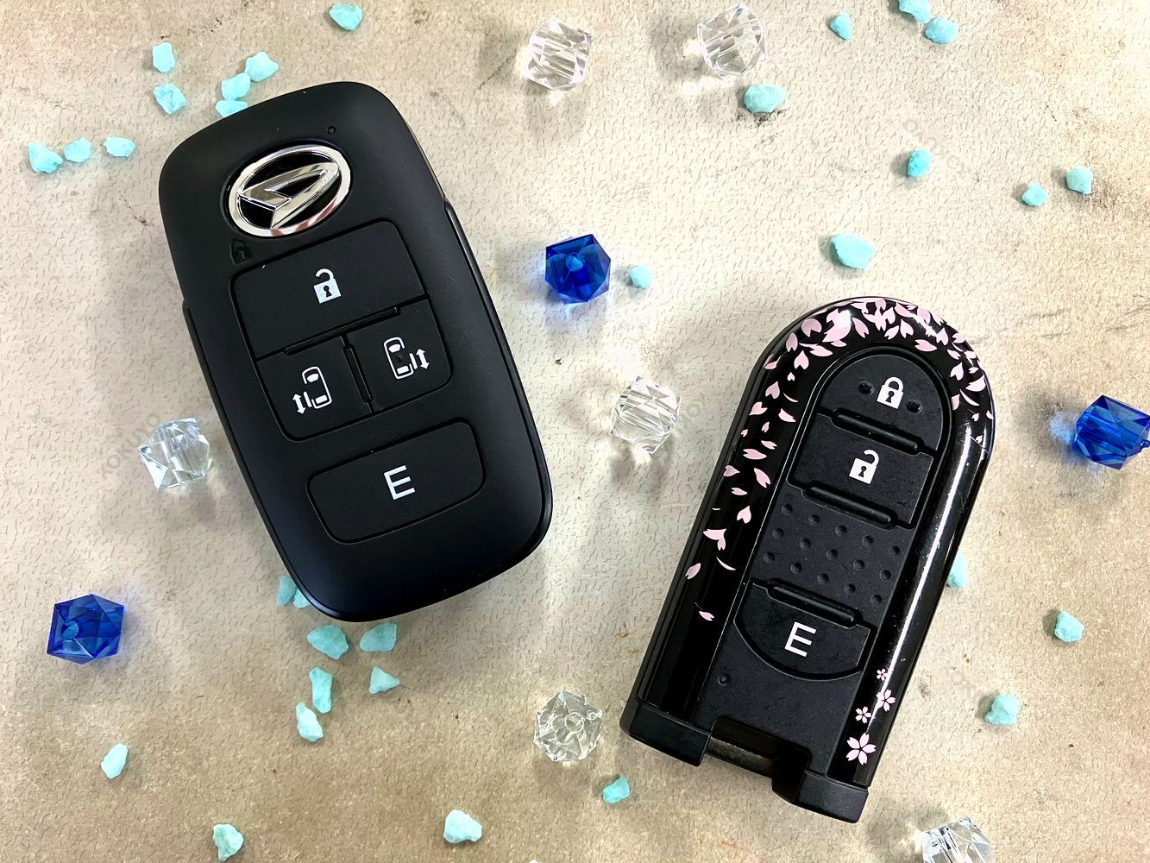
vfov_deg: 49.8
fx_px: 930
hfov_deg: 63.4
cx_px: 575
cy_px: 432
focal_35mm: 28
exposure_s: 1/60
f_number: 1.8
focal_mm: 3.99
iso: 100
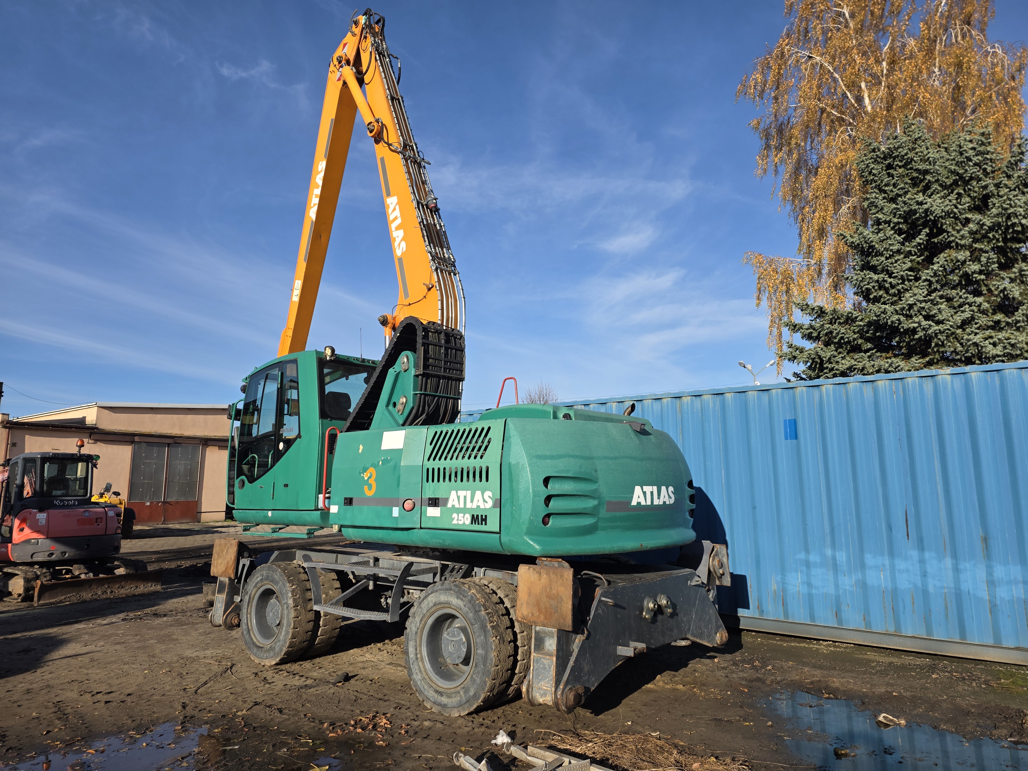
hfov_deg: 73.9
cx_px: 514
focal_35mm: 23
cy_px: 386
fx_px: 683
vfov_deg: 58.9
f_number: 1.7
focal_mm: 6.25
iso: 80
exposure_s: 1/6150
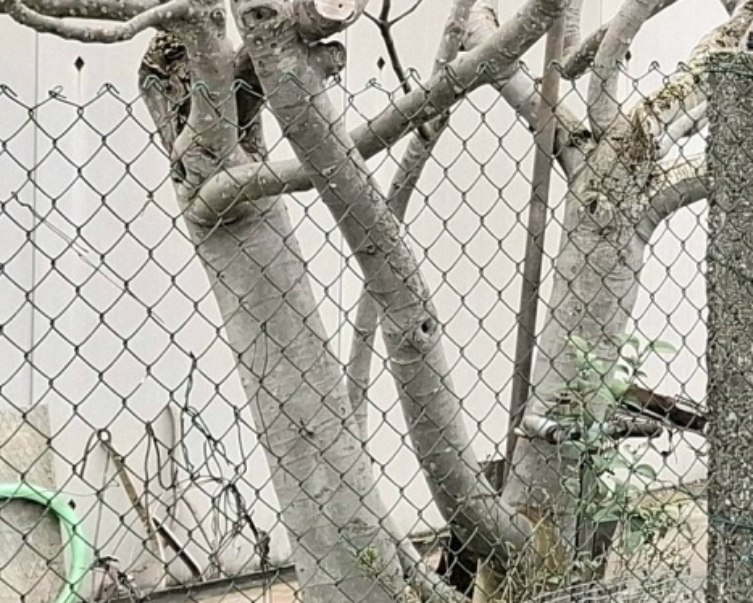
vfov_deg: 12.4
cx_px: 890
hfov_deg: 15.1
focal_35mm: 123
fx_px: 2742
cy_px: 8
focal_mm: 5.54
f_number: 1.8
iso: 50
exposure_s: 1/556
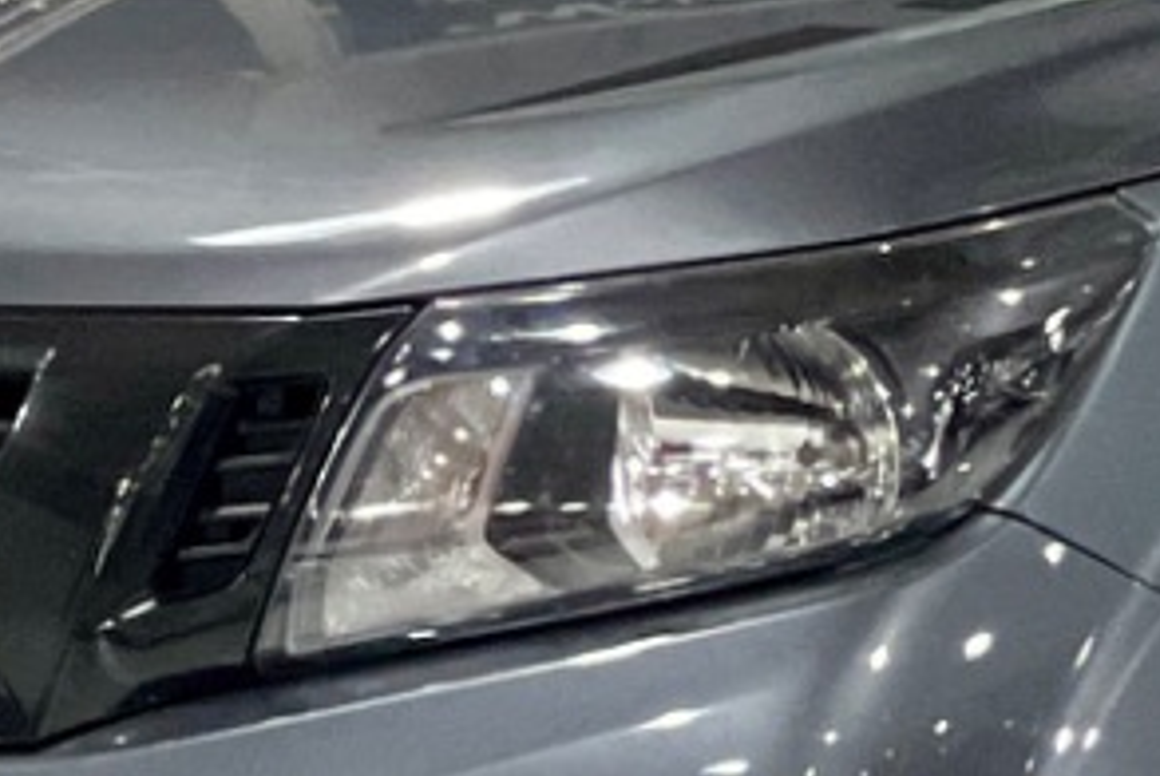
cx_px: 1595
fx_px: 16901
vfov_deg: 2.6
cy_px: 83
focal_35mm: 524
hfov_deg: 3.9
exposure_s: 1/30
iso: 320
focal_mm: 9
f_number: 2.8
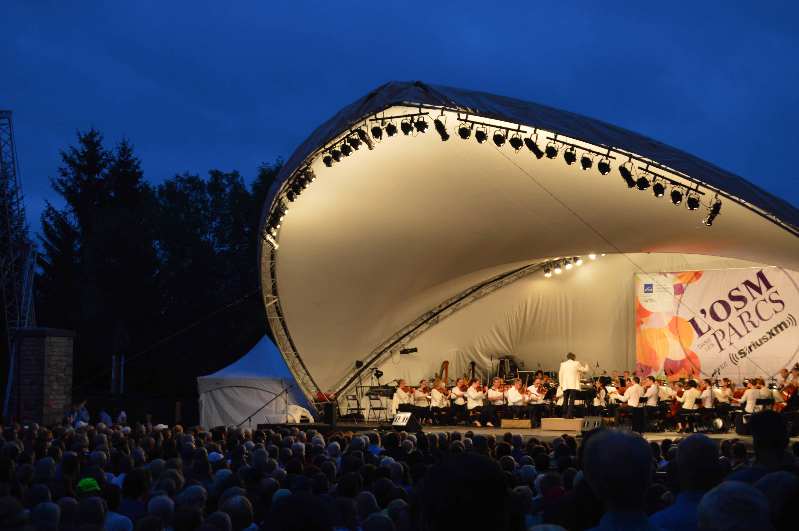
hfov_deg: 36.9
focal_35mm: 54
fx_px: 1197
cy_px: 266
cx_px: 400
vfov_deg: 25.0
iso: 400
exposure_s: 1/20
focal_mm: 36
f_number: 5
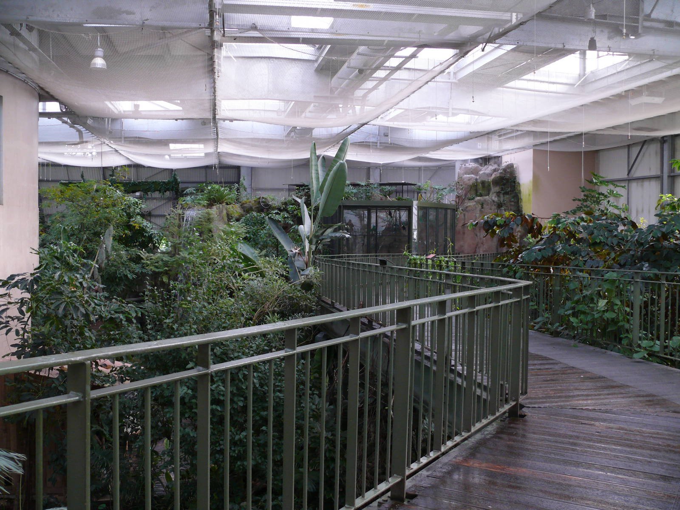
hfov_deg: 52.6
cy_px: 255
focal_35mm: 35
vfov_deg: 40.7
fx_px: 688
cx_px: 340
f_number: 2.8
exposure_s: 1/60
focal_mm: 7.4
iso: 200
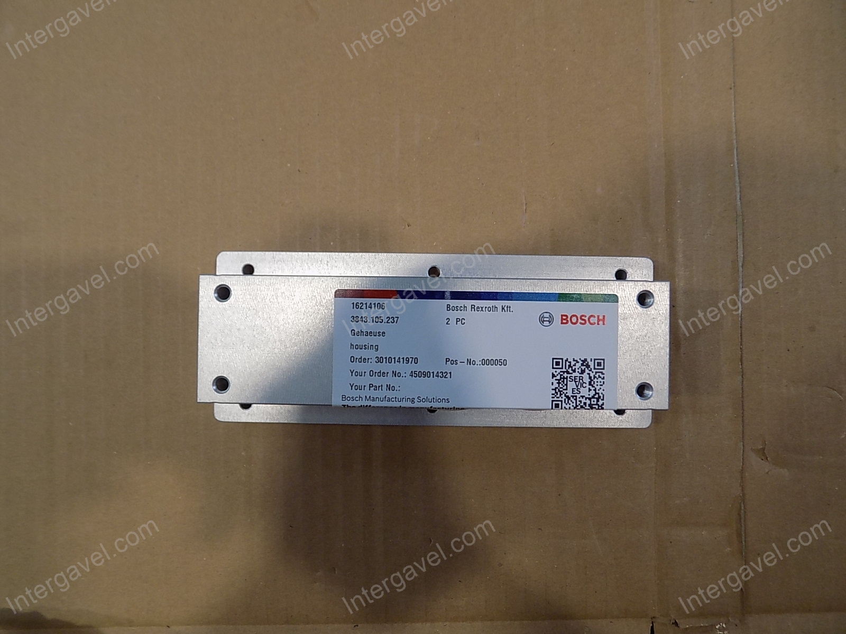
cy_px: 317
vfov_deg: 56.8
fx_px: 587
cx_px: 423
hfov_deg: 71.6
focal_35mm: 24
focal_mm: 4.3
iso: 100
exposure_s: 1/30
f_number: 3.1
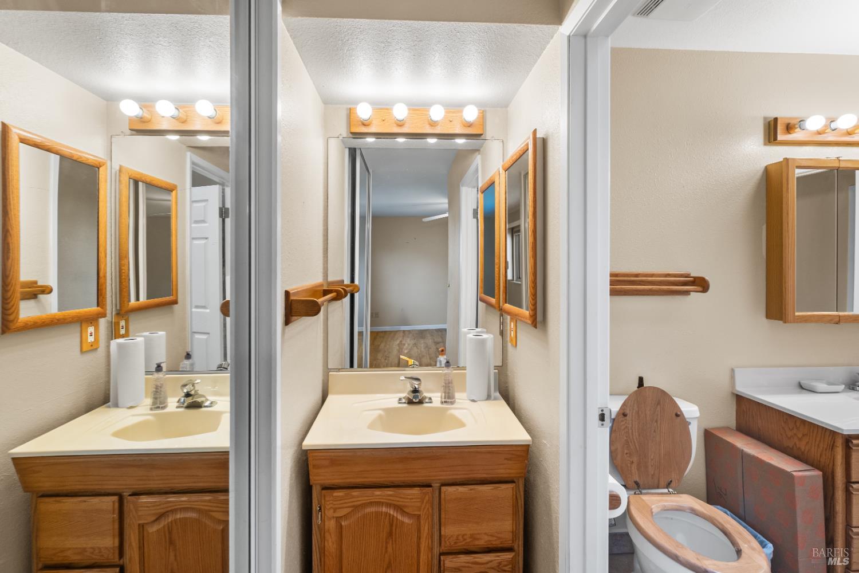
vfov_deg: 77.3
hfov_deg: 100.4
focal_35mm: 15
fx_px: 358
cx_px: 430
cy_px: 286
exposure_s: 1/12
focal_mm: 10
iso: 160
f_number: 5.6
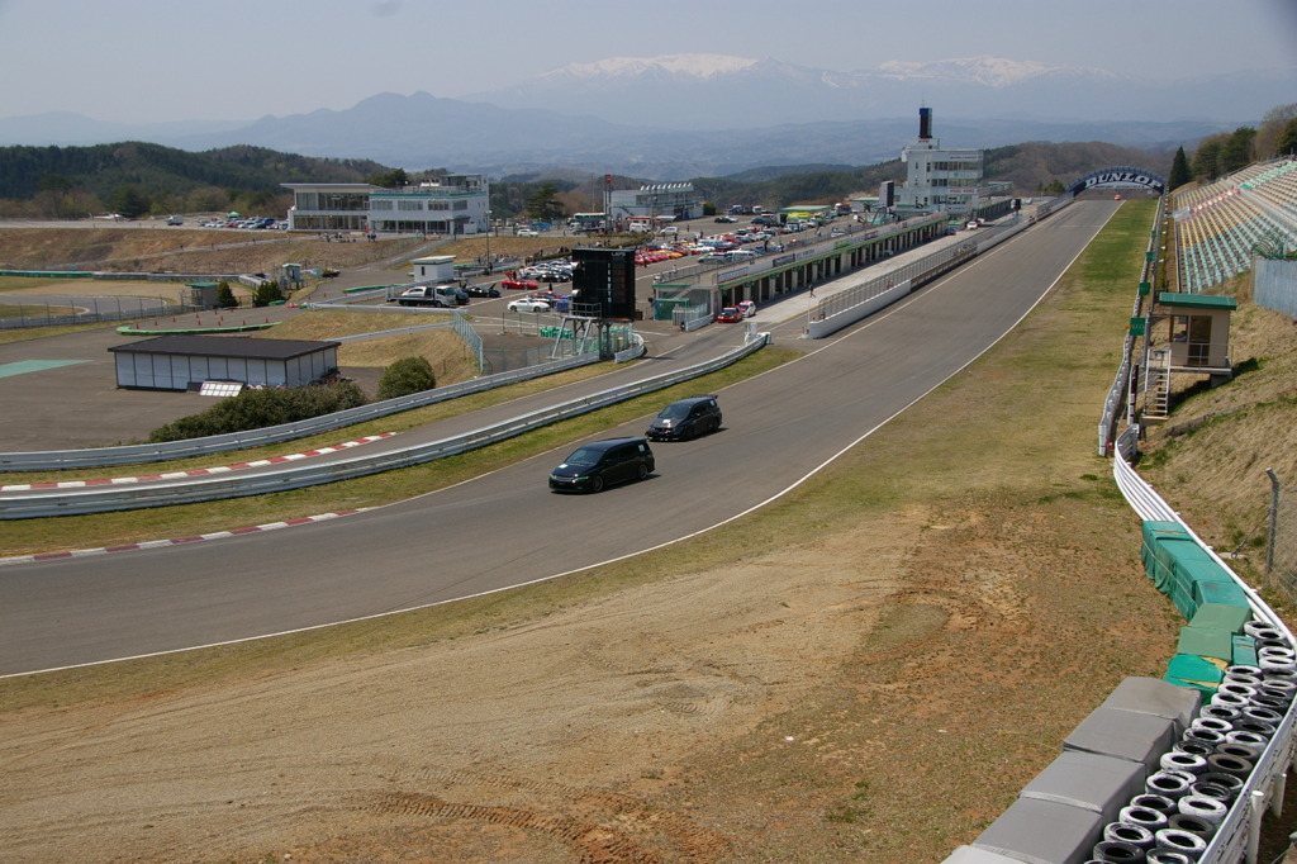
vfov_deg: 33.0
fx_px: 1459
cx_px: 648
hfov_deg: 47.9
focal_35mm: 40
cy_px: 432
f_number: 9.5
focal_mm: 27
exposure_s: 1/500
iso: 200
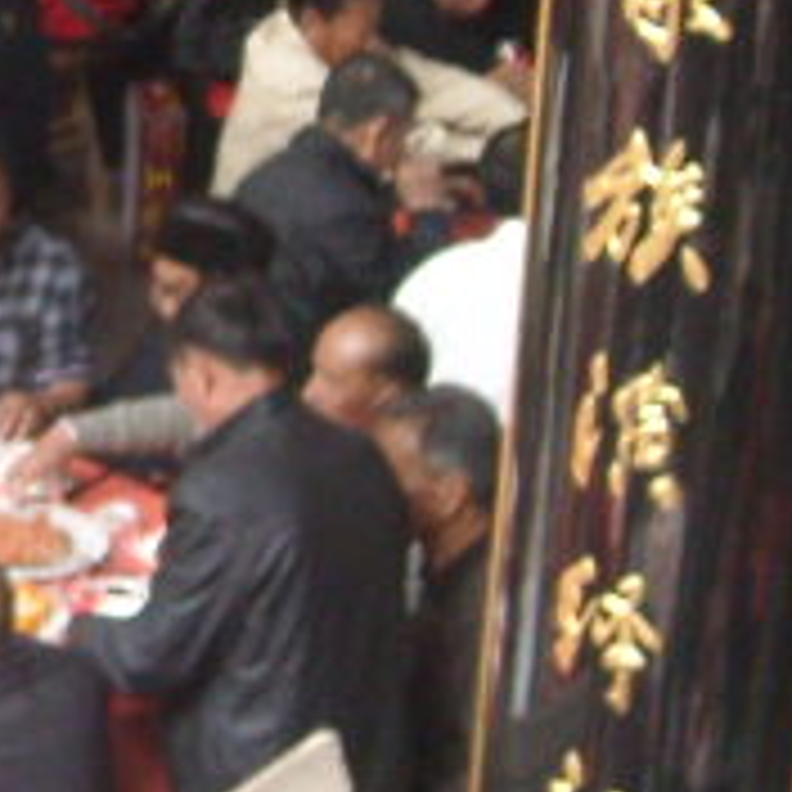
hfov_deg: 9.3
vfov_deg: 9.7
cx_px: -540
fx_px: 4659
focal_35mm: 180
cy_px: 117
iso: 208
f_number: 2.8
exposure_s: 1/60
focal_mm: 5.7
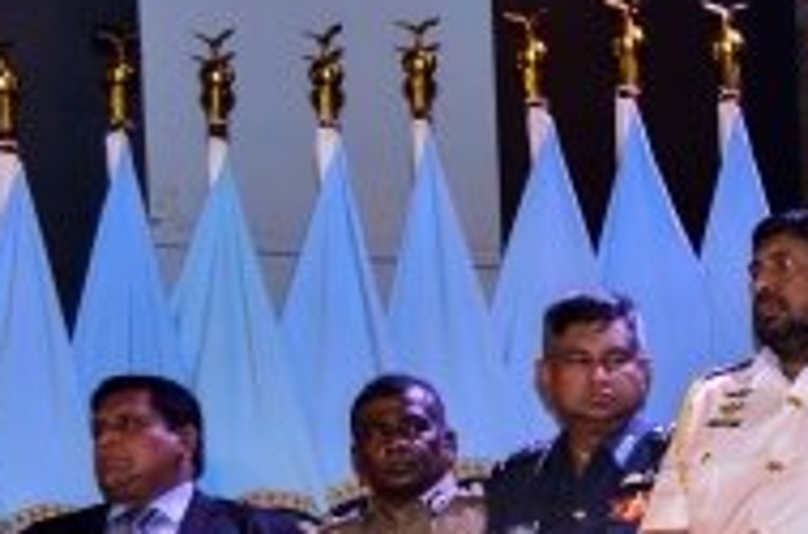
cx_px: 1330
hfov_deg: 11.0
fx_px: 3985
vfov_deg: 7.7
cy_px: 451
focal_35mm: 178
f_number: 4.5
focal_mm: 32
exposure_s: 1/125
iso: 400
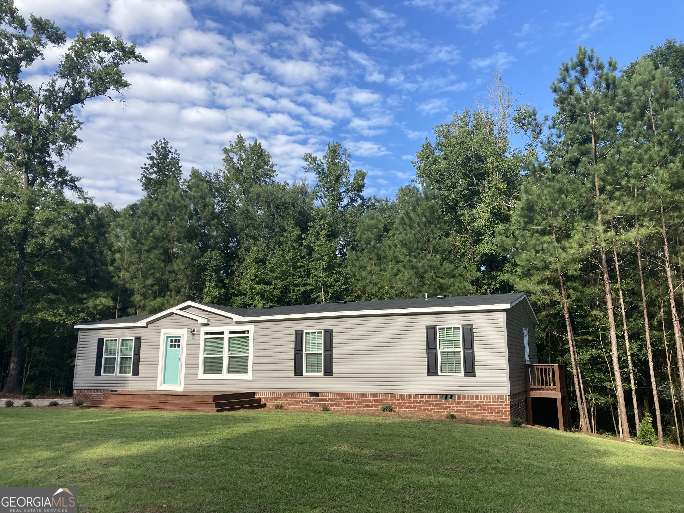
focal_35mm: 28
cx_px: 342
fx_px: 553
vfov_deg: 49.7
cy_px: 256
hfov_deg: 63.4
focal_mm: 3.99
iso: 20
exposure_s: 1/1297
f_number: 1.8
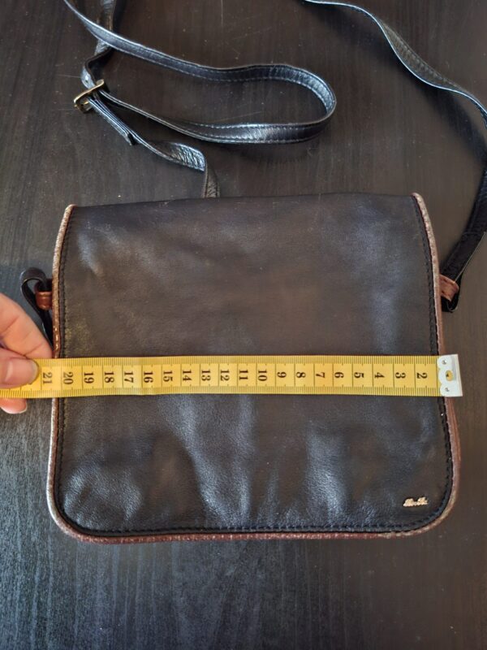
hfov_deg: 58.9
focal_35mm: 23
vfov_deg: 73.9
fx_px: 431
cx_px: 244
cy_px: 325
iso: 1250
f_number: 1.8
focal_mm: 5.54
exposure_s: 1/15
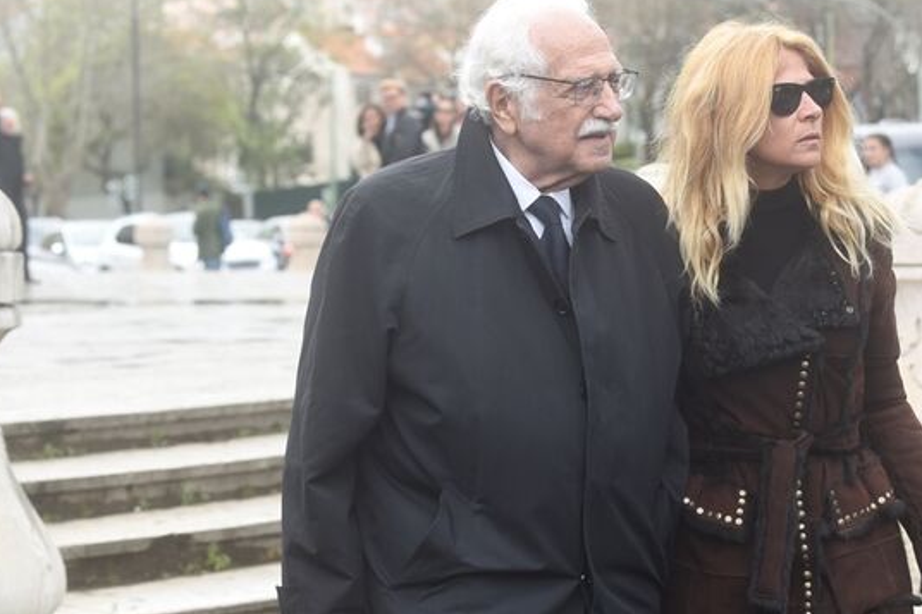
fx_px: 2663
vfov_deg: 13.2
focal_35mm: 104
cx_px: 645
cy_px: 328
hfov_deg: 19.6
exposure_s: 1/1000
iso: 800
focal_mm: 70
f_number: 5.6
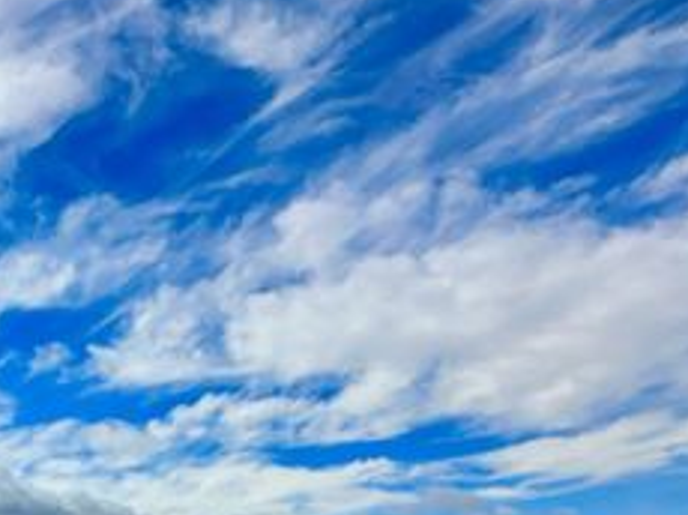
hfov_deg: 34.3
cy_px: 599
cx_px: -157
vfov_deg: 29.4
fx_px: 854
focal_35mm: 43
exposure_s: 1/4464
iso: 50
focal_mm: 2.22
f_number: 2.2
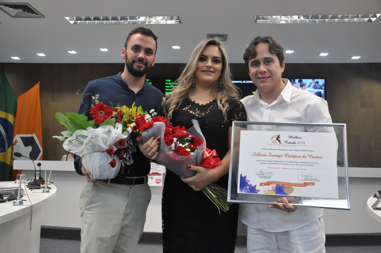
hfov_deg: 51.3
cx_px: 190
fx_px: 396
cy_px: 126
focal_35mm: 38
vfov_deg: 35.4
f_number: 6.3
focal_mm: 25
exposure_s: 1/160
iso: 2000
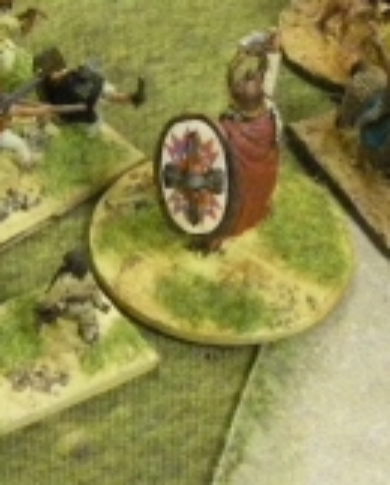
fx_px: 2549
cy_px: 9
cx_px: 50
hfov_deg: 8.7
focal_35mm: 177
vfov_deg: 10.8
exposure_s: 1/50
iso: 800
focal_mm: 6.3
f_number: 3.5
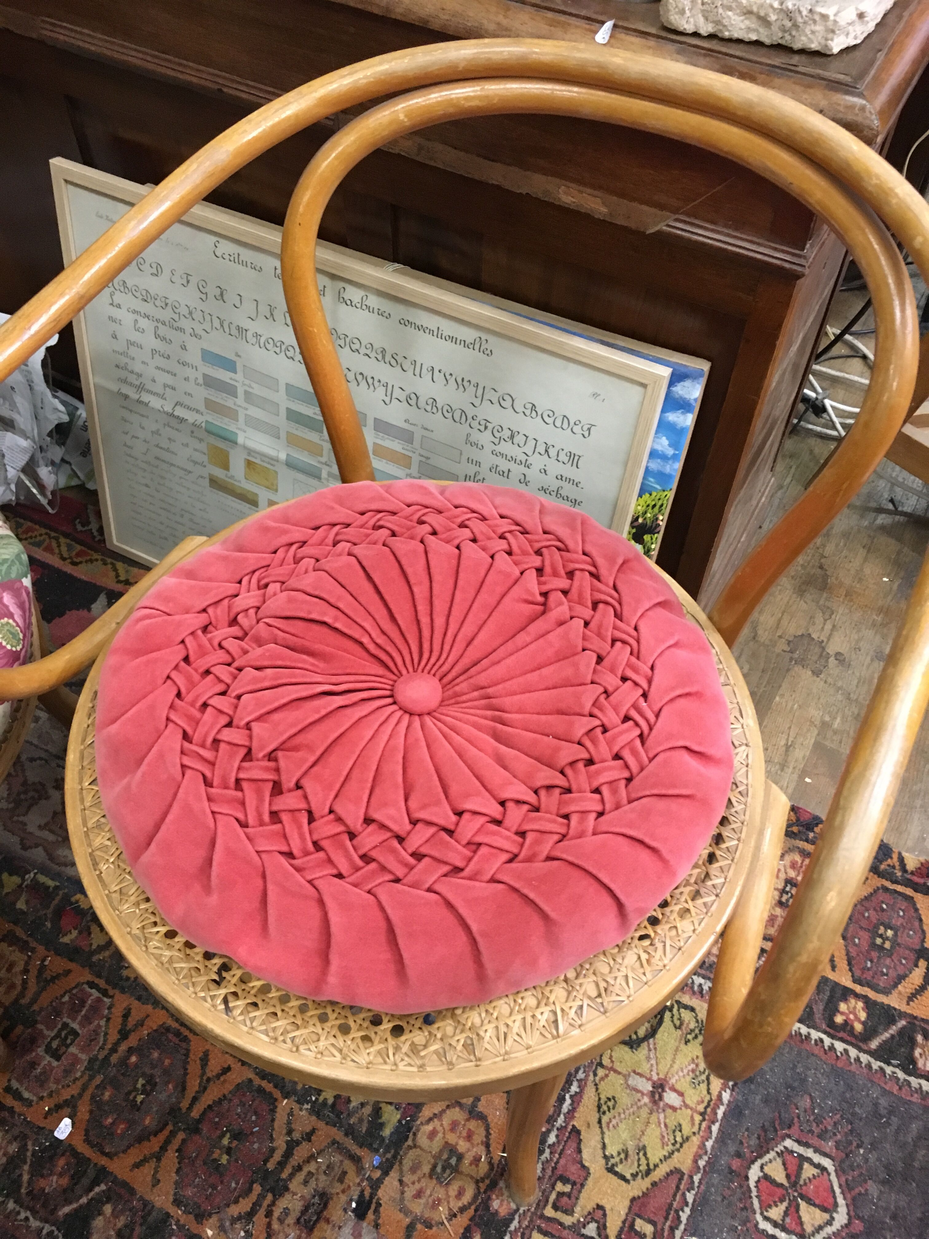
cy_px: 620
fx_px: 1038
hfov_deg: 48.2
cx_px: 464
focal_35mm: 29
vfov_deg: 61.7
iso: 200
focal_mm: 4.15
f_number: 2.2
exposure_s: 1/25
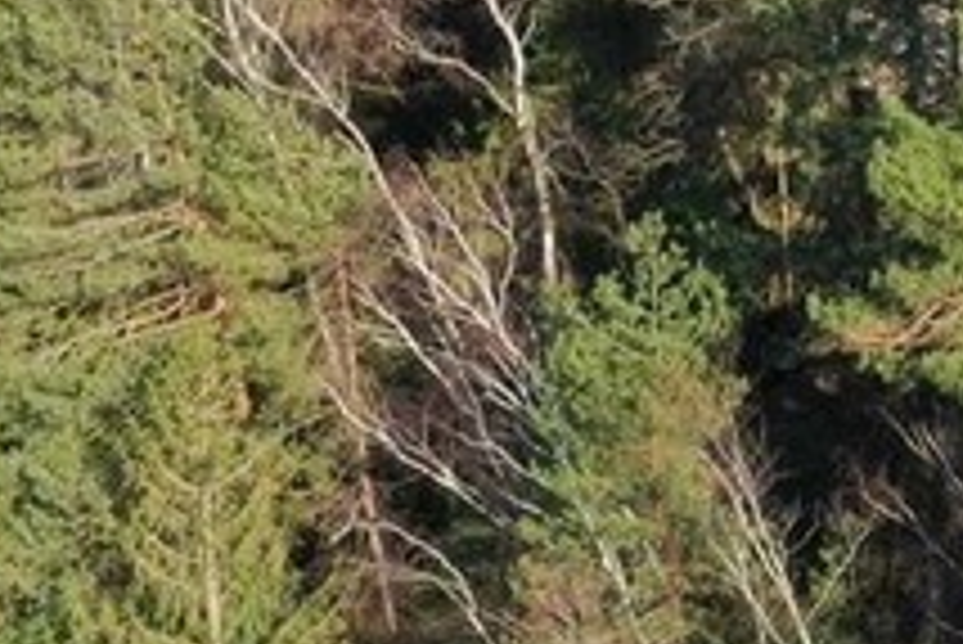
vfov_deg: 9.3
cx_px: 1516
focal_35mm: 134
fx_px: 3587
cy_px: -813
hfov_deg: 14.1
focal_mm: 10.26
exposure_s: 1/320
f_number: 5
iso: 100
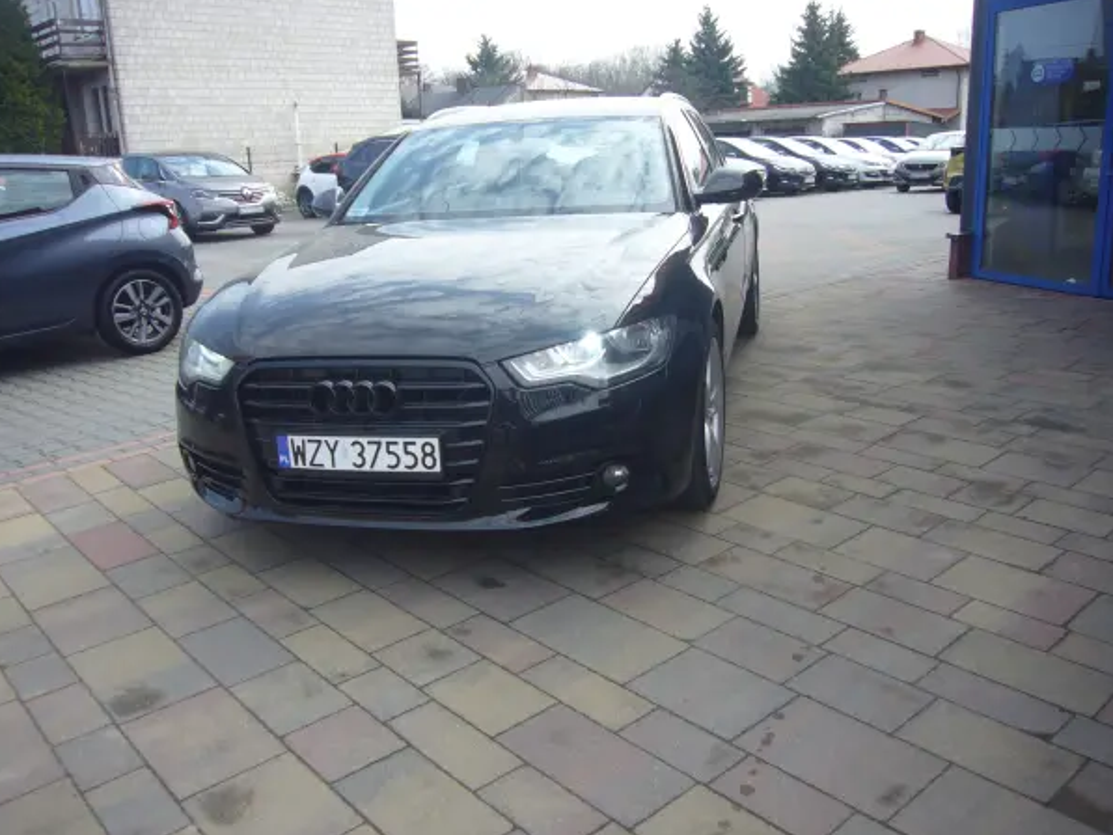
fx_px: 965
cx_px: 546
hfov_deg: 59.9
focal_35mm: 30
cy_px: 436
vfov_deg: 46.8
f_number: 2.8
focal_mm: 4.6
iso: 80
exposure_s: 1/400
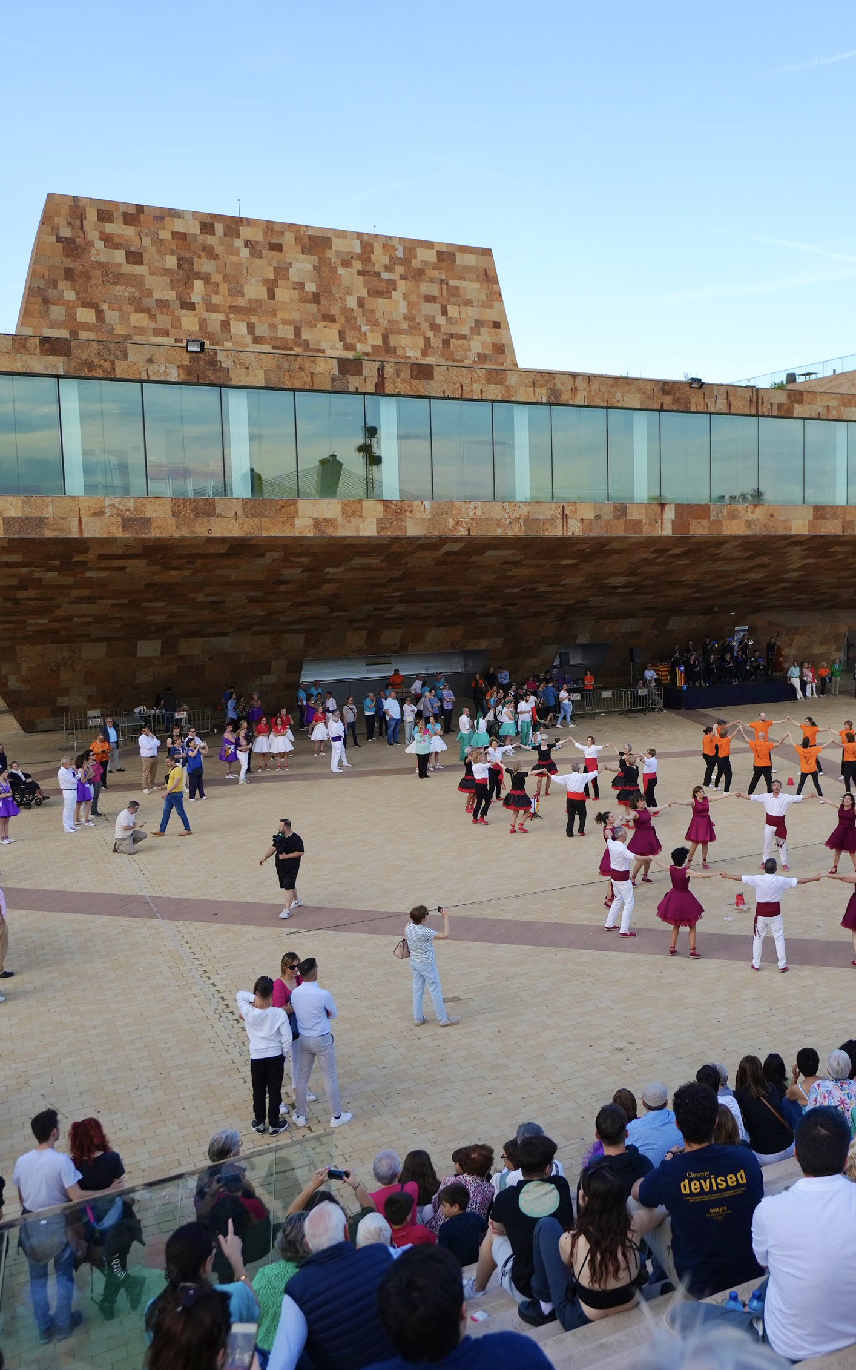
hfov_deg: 39.4
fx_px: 1161
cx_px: 637
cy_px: 667
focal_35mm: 31
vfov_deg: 61.1
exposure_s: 1/800
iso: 200
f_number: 2.8
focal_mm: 19.7
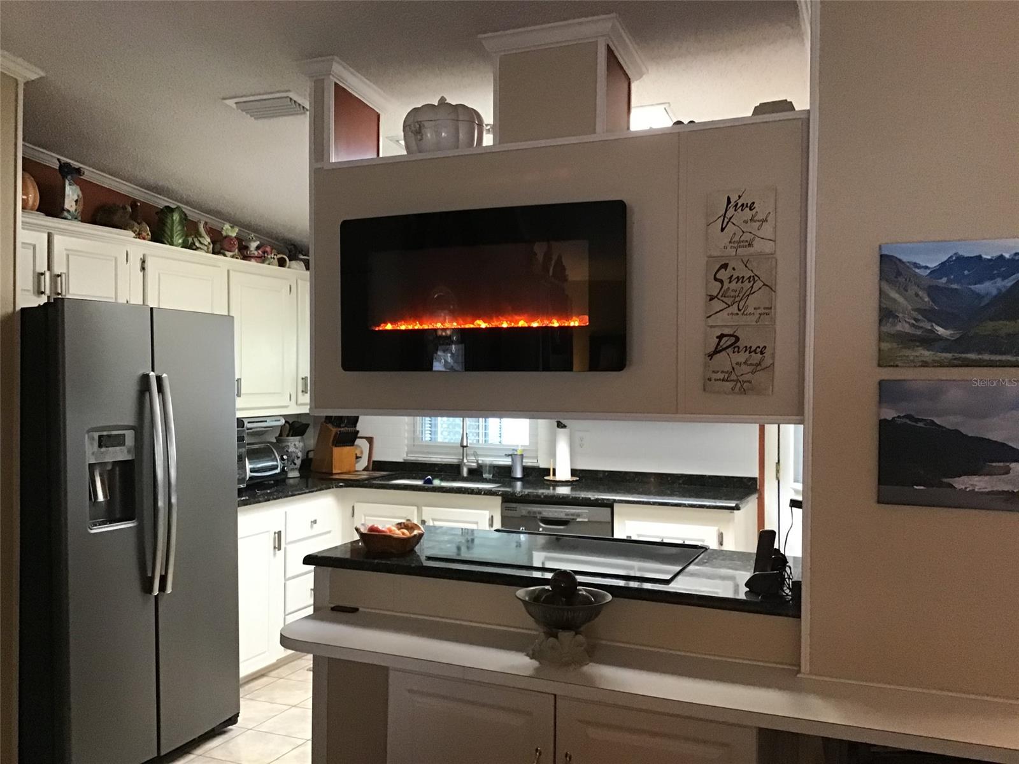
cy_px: 382
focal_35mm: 31
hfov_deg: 58.4
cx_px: 510
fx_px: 913
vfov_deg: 45.4
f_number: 2.4
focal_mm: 3.3
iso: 250
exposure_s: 1/30
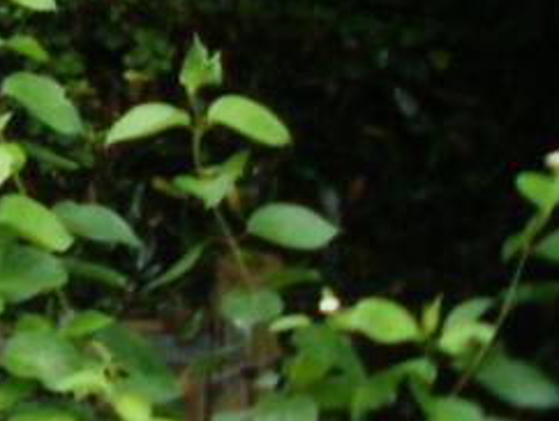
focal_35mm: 238
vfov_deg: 6.0
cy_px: -560
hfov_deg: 7.2
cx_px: -1238
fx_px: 3847
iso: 100
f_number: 3.5
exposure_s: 1/100
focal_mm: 6.3
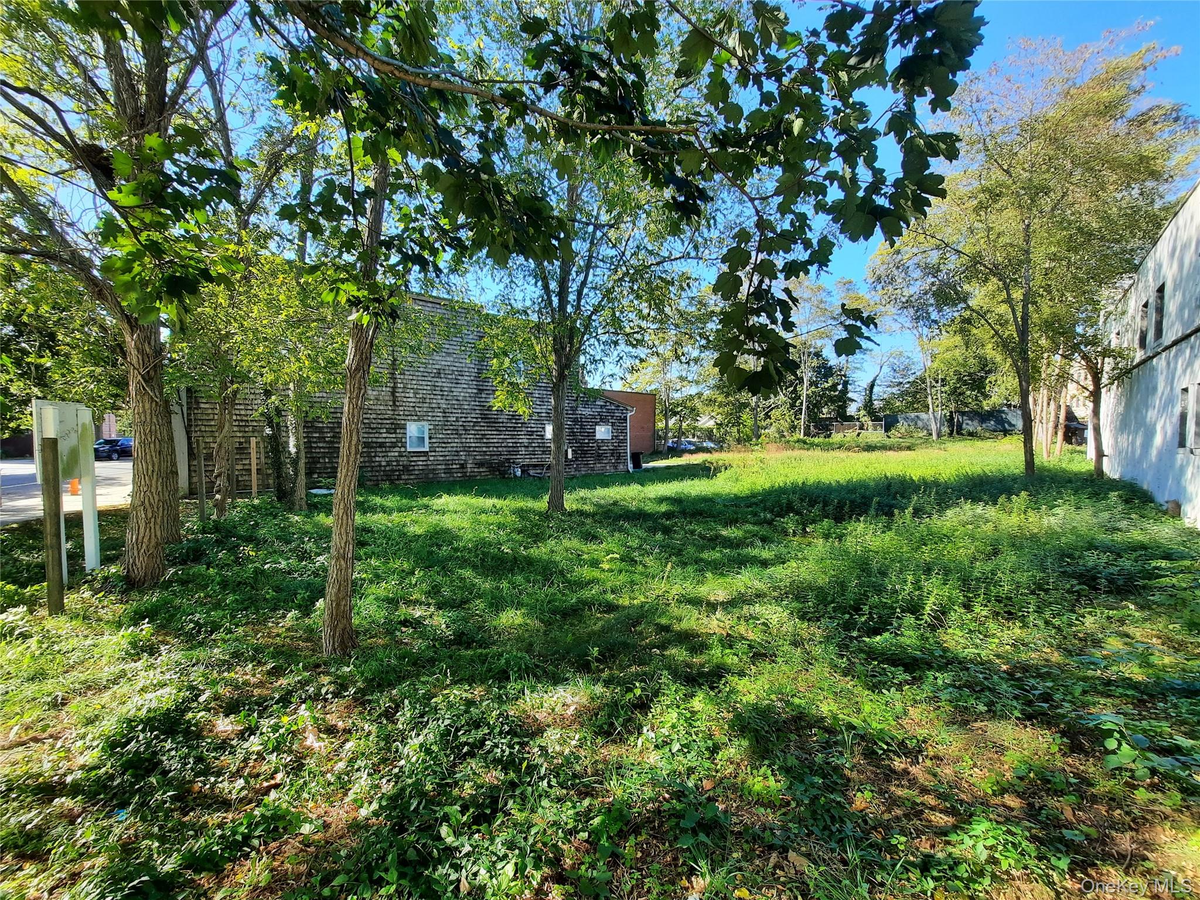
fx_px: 451
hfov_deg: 106.2
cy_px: 450
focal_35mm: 13
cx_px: 600
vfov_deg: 89.9
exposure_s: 1/282
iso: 40
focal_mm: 1.74
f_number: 2.2
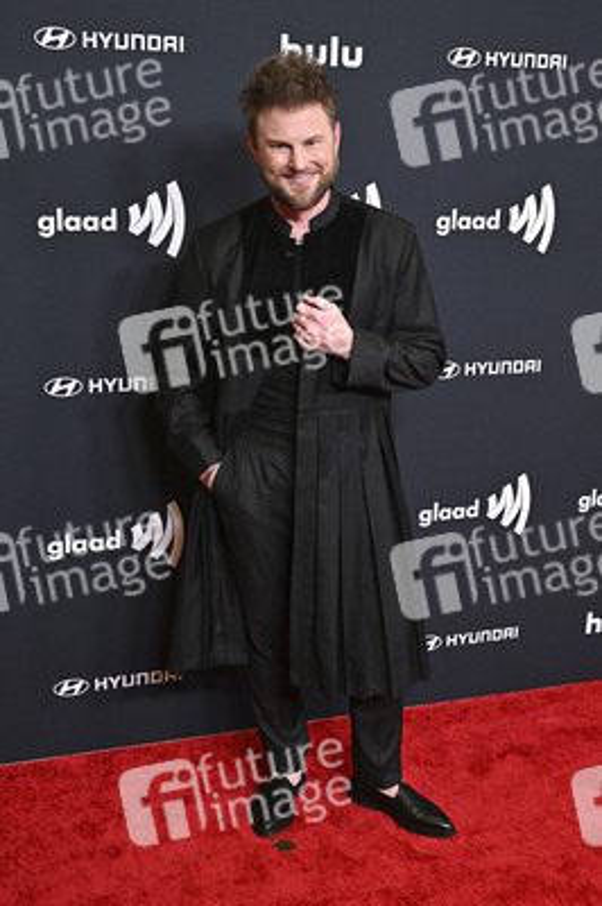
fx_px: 1105
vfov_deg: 44.5
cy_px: 453
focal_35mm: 44
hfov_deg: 30.5
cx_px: 301
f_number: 5.6
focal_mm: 44
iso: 4000
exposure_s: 1/250
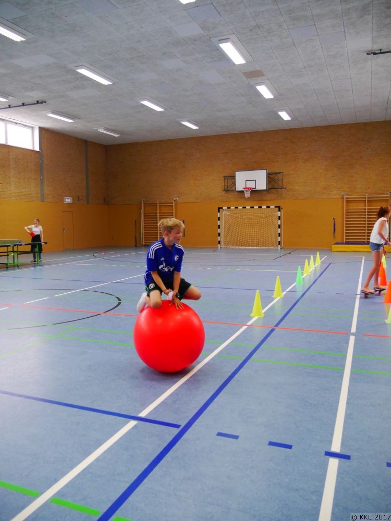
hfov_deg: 49.7
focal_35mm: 28
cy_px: 260
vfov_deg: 63.4
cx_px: 196
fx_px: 422
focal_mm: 14
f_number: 3.5
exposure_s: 1/60
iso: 800
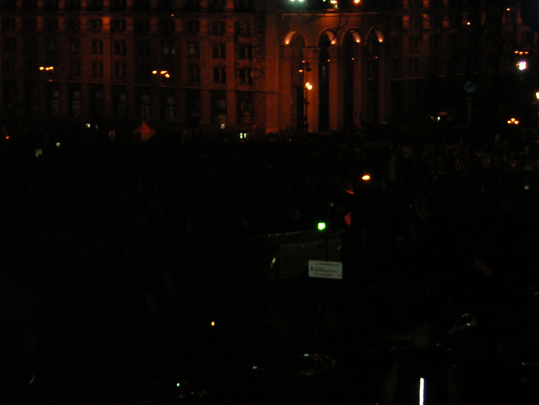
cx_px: 270
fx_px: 1682
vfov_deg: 13.7
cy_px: 202
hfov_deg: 18.2
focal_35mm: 108
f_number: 4.7
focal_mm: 14.1
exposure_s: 1/60.1
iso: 400
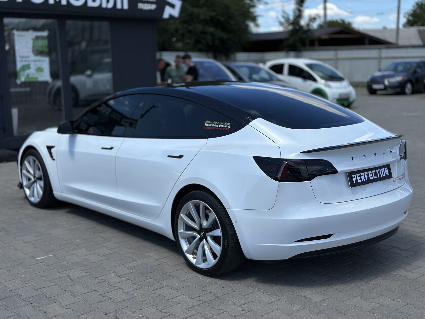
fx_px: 589
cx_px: 212
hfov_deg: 39.7
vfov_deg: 30.3
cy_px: 160
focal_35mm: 48
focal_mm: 6.86
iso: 100
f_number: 1.78
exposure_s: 1/6623
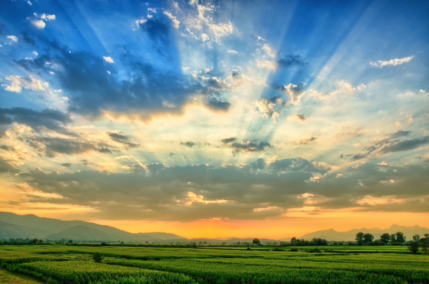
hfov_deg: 62.0
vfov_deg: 43.4
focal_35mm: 30
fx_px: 357
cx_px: 214
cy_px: 142
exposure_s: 1/13
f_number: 22
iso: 200
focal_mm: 20
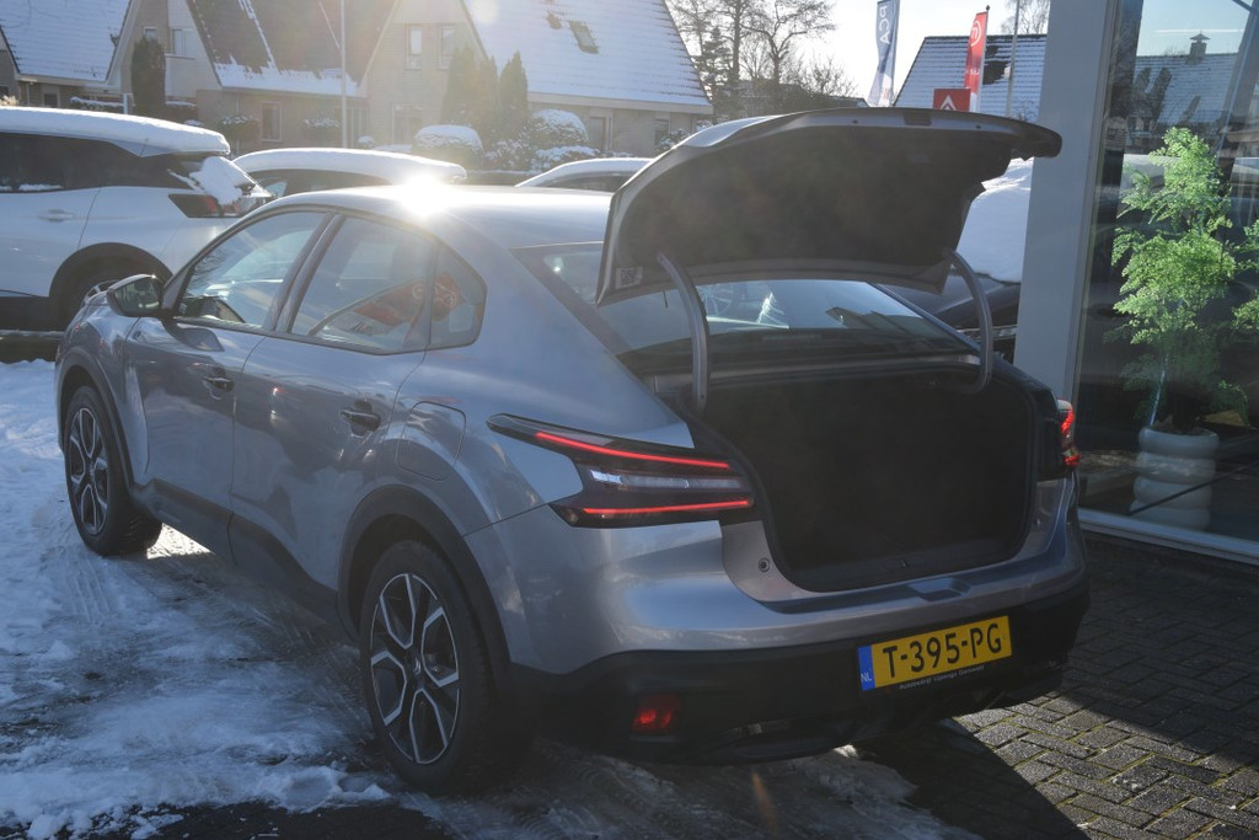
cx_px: 630
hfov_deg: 43.6
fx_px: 1574
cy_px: 420
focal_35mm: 45
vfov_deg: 29.9
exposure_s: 1/400
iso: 200
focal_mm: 30
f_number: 10
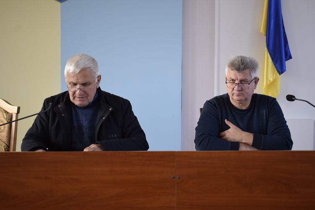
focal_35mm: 52
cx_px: 158
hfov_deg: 37.9
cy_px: 105
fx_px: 459
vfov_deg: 25.8
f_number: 4.5
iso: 450
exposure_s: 1/60
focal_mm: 35
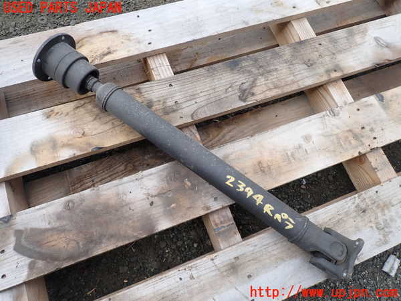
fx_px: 290
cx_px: 200
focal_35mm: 25
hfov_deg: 69.4
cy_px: 150
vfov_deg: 54.9
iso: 100
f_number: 2.8
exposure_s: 1/200
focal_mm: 4.5
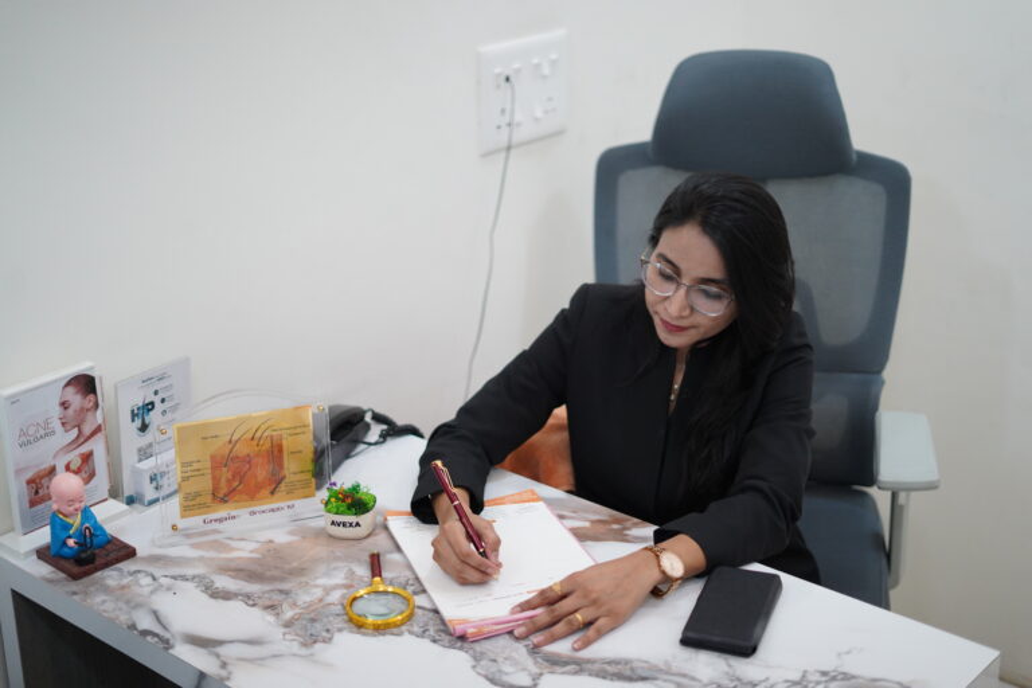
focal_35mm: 50
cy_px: 344
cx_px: 516
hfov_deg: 39.6
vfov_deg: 27.0
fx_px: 1433
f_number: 1.8
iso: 2500
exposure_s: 1/2500
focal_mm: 50
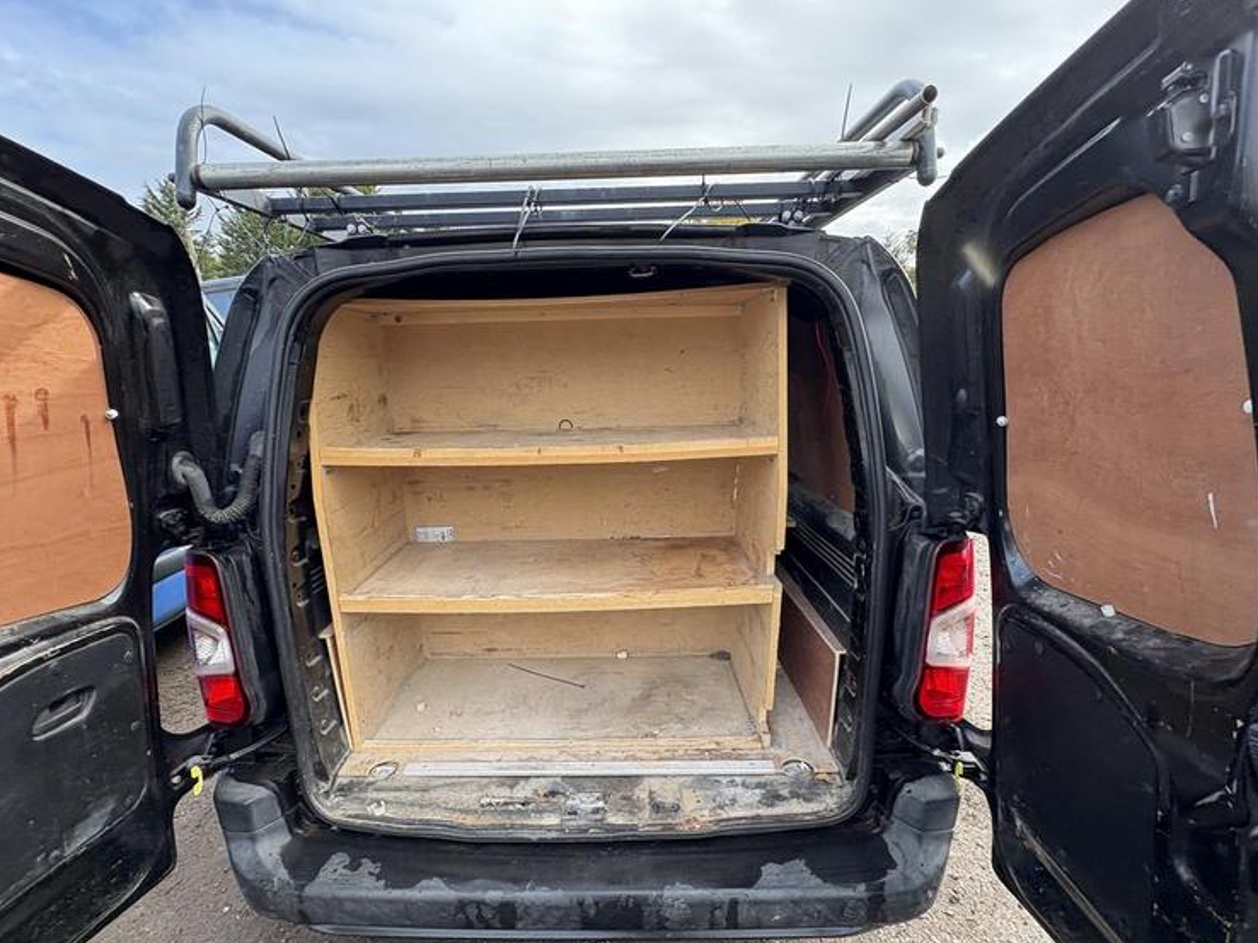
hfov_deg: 91.0
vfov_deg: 74.3
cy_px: 539
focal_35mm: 17
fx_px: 618
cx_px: 610
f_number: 2.2
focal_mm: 2.22
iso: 40
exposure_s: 1/118
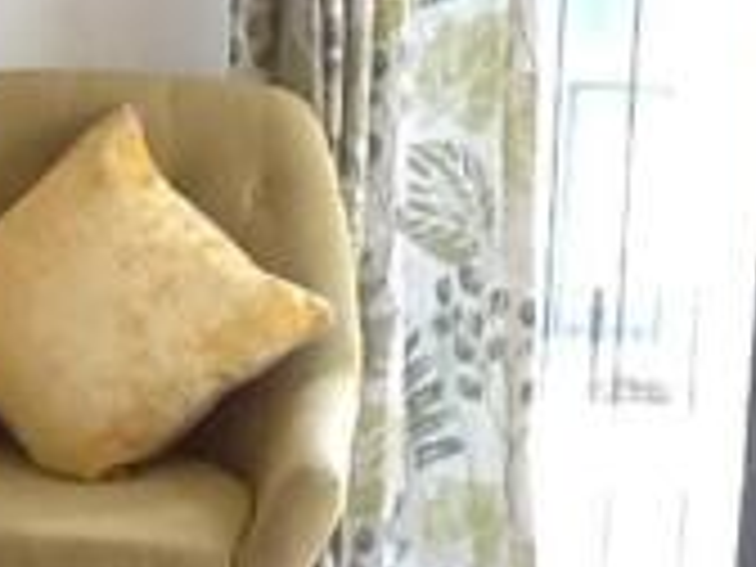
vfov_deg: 9.7
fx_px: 3341
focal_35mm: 153
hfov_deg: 12.1
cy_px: 403
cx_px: -484
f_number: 2.4
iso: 40
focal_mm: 2.03
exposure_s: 1/40
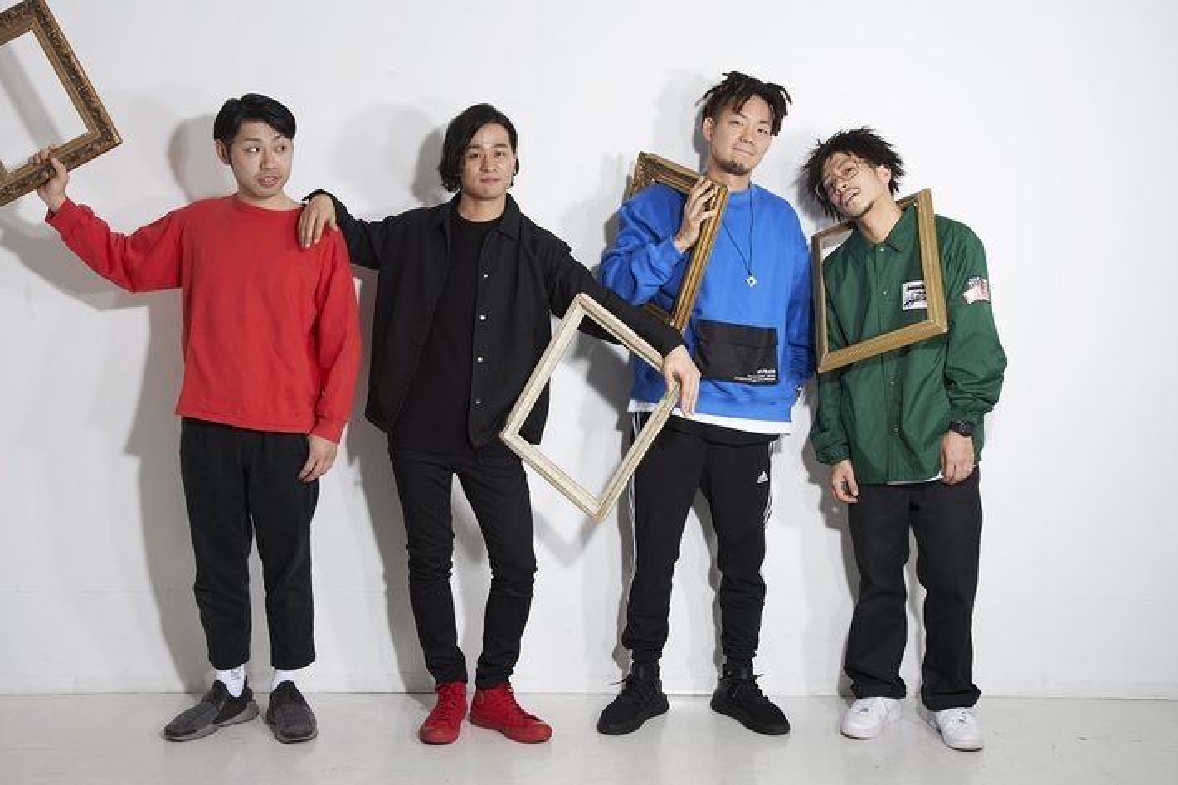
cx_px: 589
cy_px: 392
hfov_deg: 48.5
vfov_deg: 33.4
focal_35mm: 40
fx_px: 1309
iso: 100
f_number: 11
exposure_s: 1/125
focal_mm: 40
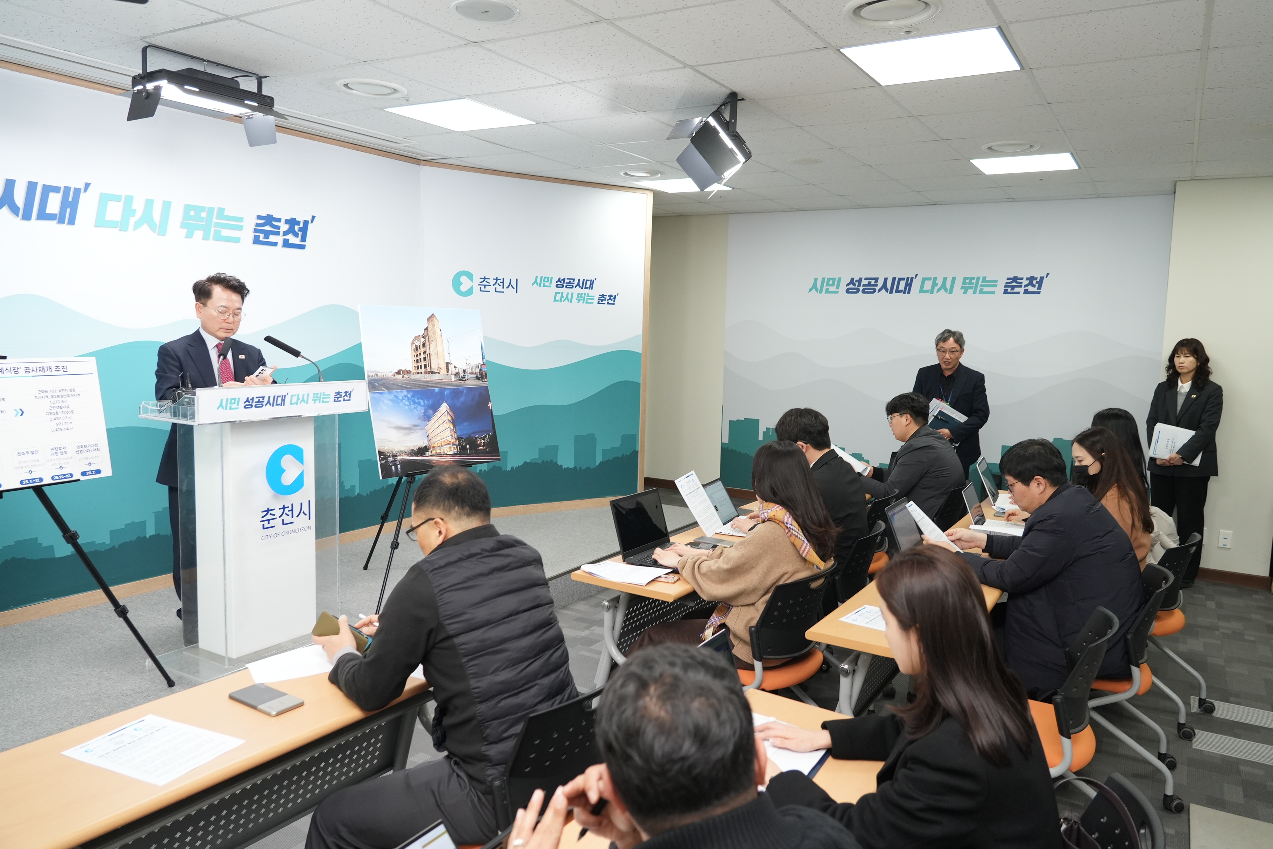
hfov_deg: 71.5
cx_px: 656
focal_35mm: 25
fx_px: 884
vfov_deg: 51.3
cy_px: 409
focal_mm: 24
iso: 1600
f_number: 4
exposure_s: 1/250
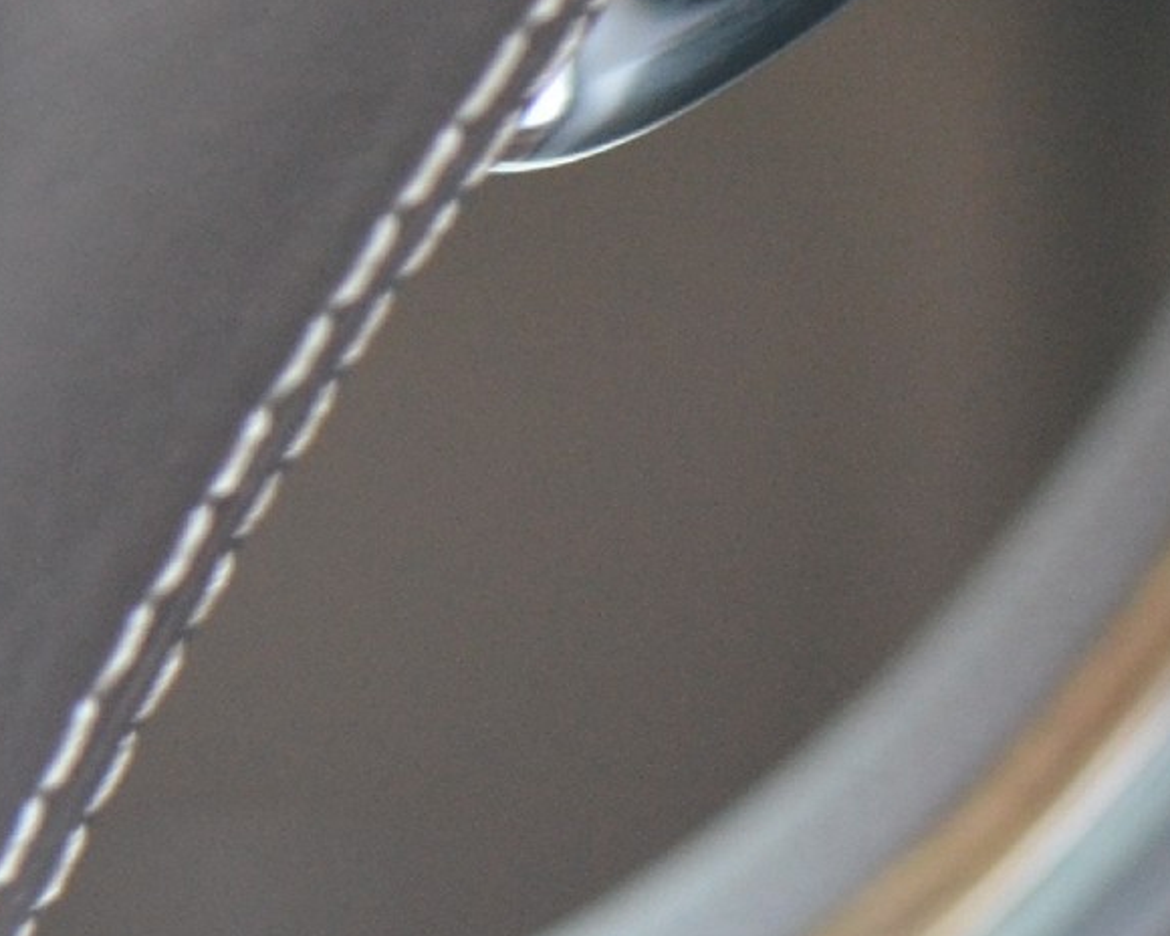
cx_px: 2203
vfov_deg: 7.5
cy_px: 886
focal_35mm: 206
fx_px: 7133
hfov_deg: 8.9
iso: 1600
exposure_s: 1/25
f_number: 2.8
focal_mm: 34
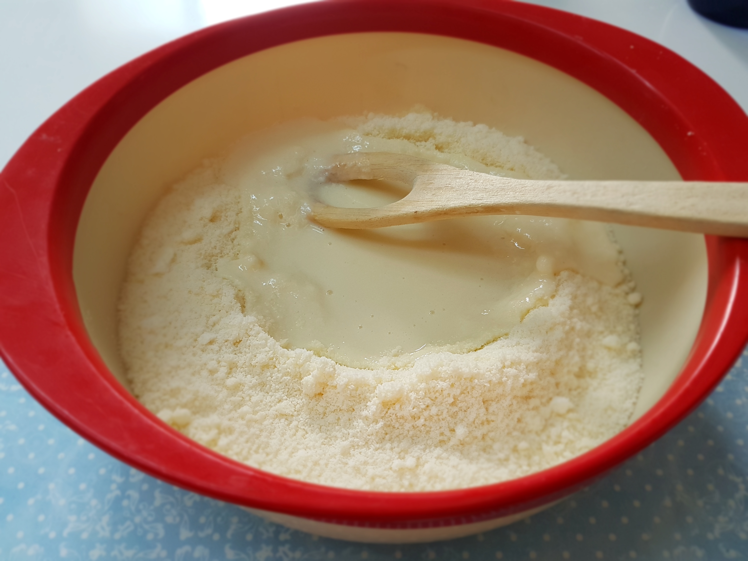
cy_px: 280
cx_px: 374
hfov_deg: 67.3
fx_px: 562
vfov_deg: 53.1
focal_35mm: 26
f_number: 1.7
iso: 50
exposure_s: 1/50
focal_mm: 4.2
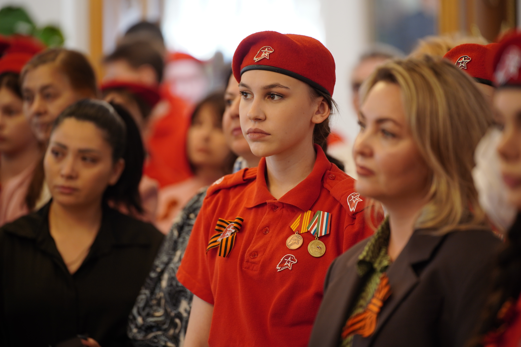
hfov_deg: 13.3
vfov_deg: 8.9
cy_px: 174
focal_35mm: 154
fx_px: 2229
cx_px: 260
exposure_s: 1/100
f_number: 2.8
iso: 800
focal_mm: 154
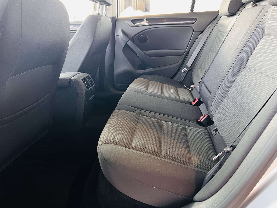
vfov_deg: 53.1
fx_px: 208
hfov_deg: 67.3
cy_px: 104
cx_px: 138
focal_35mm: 26
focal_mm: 5.7
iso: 200
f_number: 1.5
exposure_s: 1/60
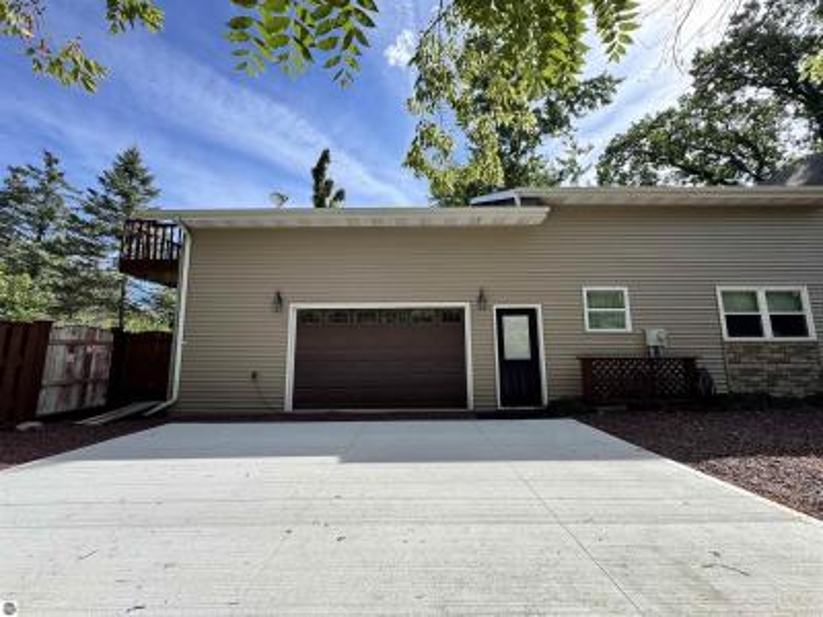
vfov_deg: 85.7
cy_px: 308
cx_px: 412
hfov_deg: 102.1
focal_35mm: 14
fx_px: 333
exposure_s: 1/453
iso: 40
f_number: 2.2
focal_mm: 2.22
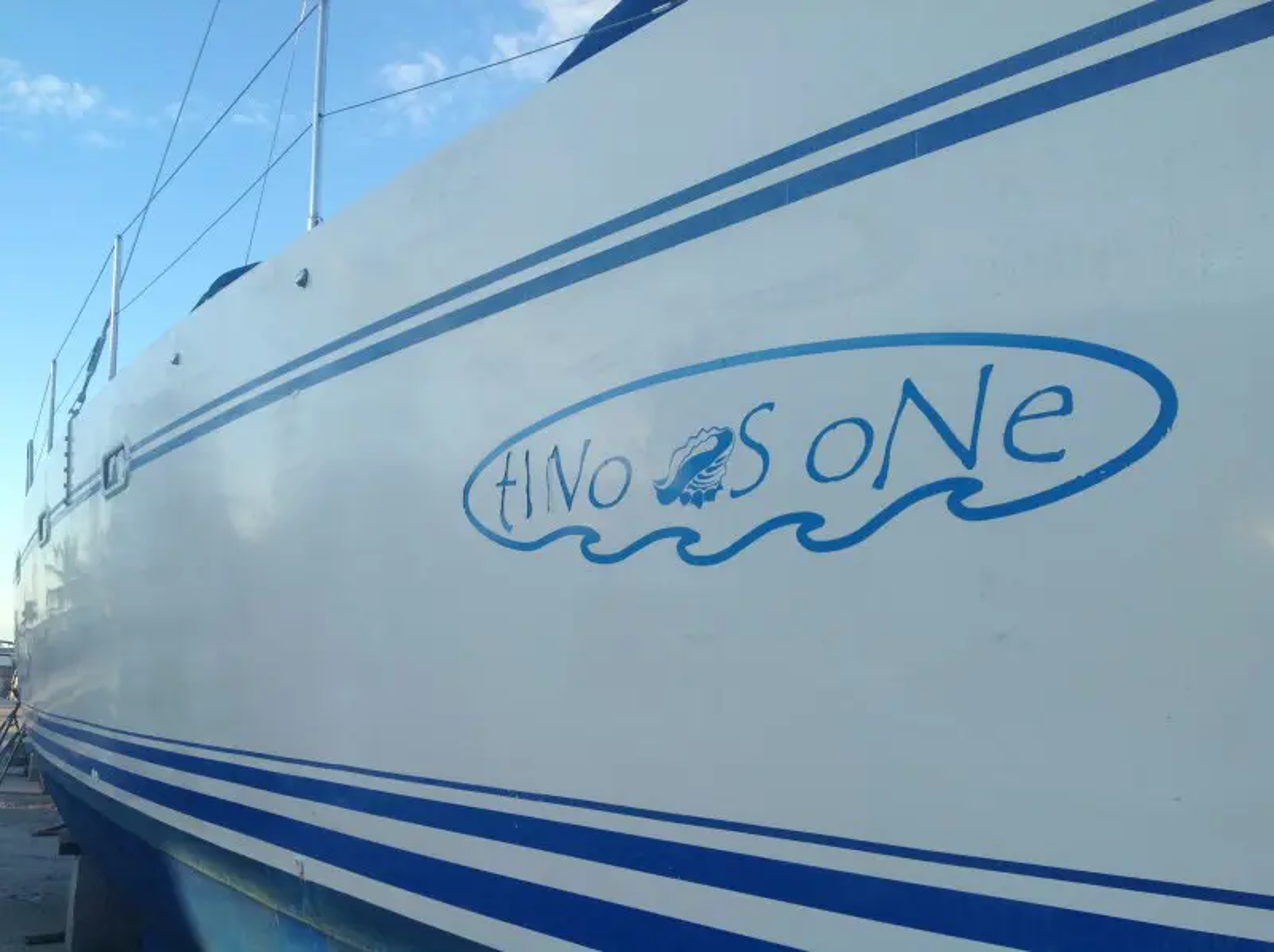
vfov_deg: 40.6
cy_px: 476
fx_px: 1287
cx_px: 637
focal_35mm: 35
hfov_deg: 52.7
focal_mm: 4.28
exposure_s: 1/465
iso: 50
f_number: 2.4
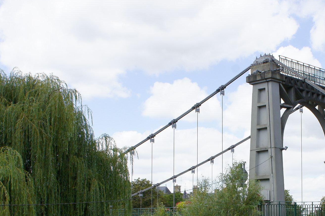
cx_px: 254
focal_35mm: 66
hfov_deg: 29.9
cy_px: 179
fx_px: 596
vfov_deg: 20.3
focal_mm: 24
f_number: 9
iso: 200
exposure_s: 1/250
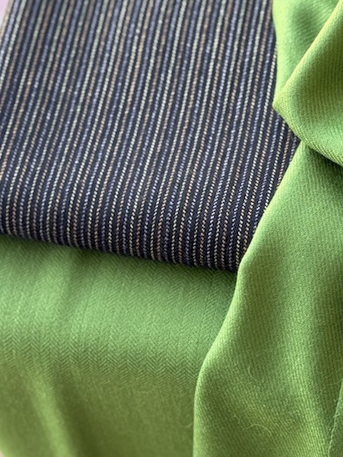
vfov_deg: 22.4
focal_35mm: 87
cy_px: 159
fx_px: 1150
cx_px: 242
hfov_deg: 16.9
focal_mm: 6.76
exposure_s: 1/121
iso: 80
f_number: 1.78
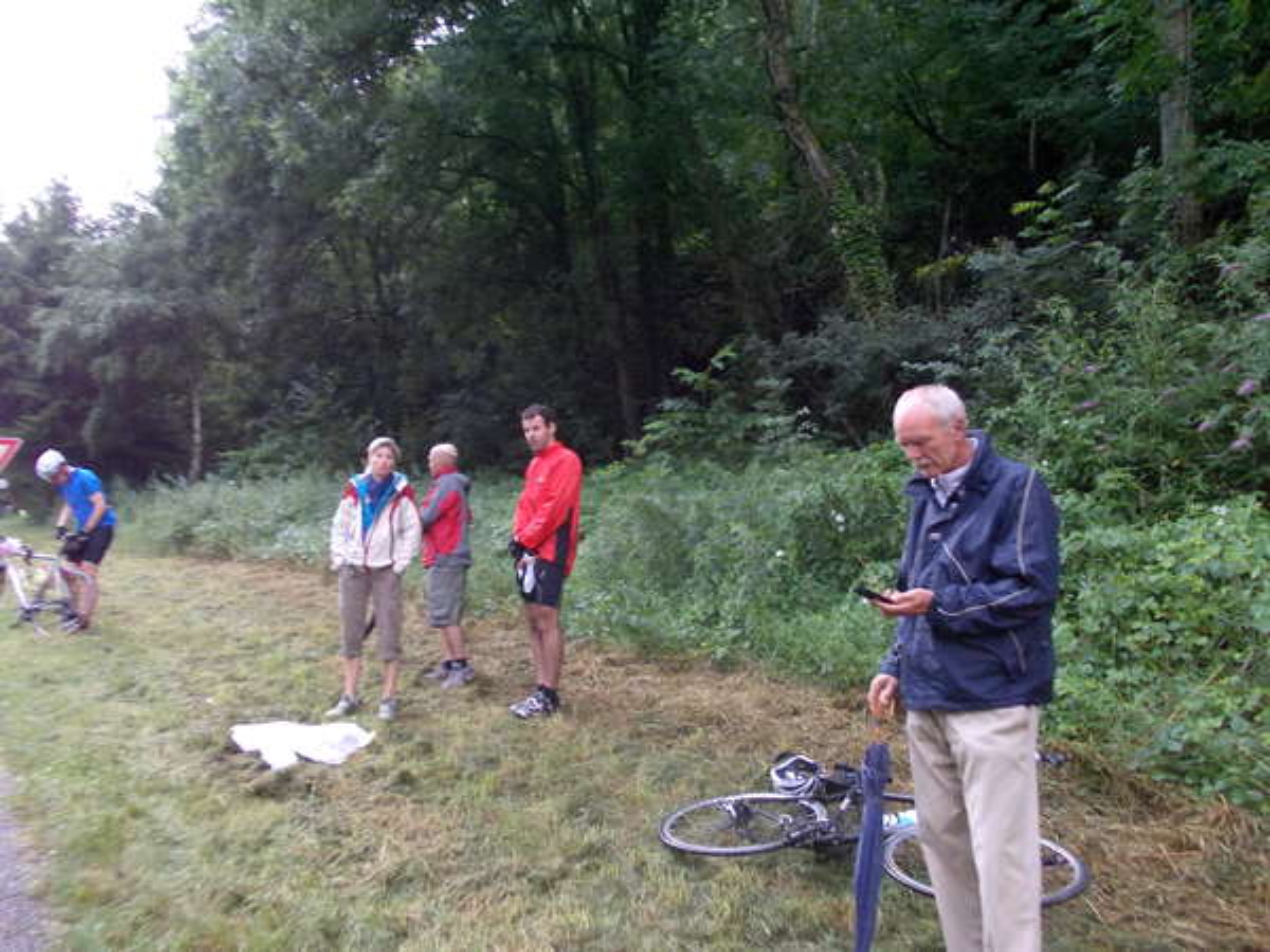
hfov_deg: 63.4
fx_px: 1027
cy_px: 476
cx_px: 635
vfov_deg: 49.7
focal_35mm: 28
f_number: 2.7
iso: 200
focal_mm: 4
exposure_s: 1/125
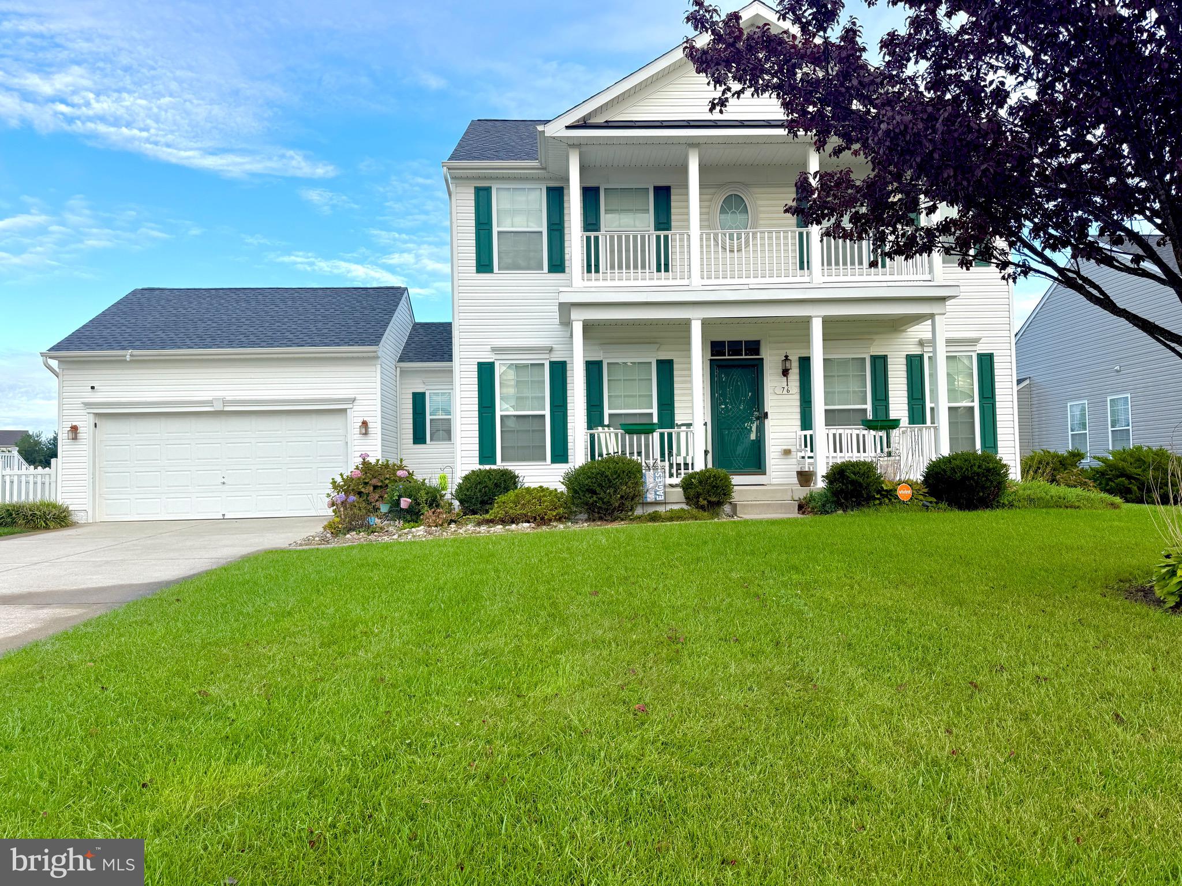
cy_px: 443
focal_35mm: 24
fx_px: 820
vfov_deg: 56.8
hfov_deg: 71.6
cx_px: 591
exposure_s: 1/1106
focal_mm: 6.76
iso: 80
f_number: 1.78
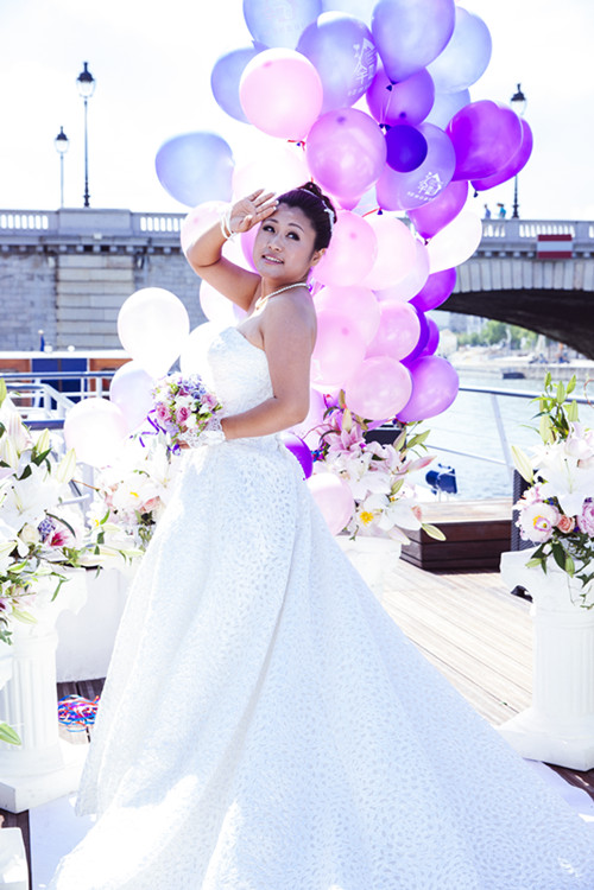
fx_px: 1237
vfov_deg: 39.6
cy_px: 445
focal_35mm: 50
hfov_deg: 27.0
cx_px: 297
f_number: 5.6
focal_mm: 50
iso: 100
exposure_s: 1/200
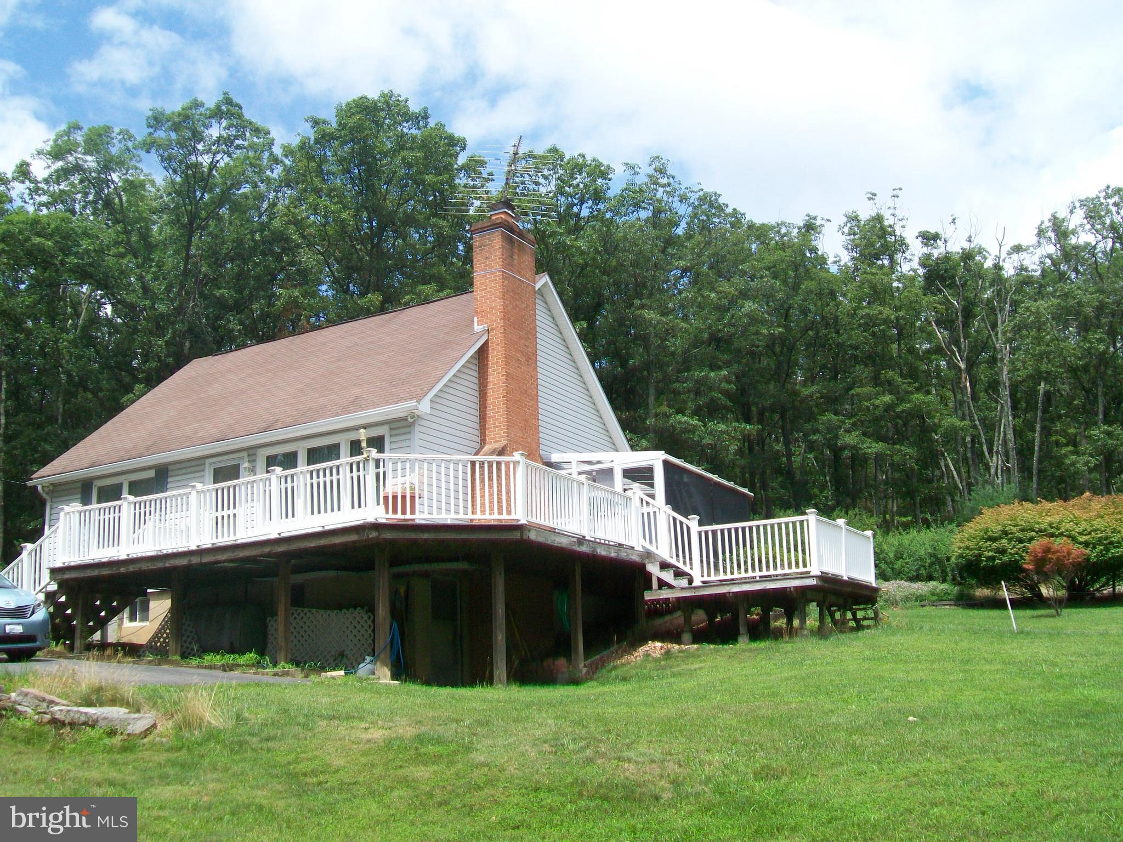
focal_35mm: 34
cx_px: 562
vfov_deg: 41.8
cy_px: 421
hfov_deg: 54.0
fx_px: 1103
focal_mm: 6.1
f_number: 4.9
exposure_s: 1/320
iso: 64
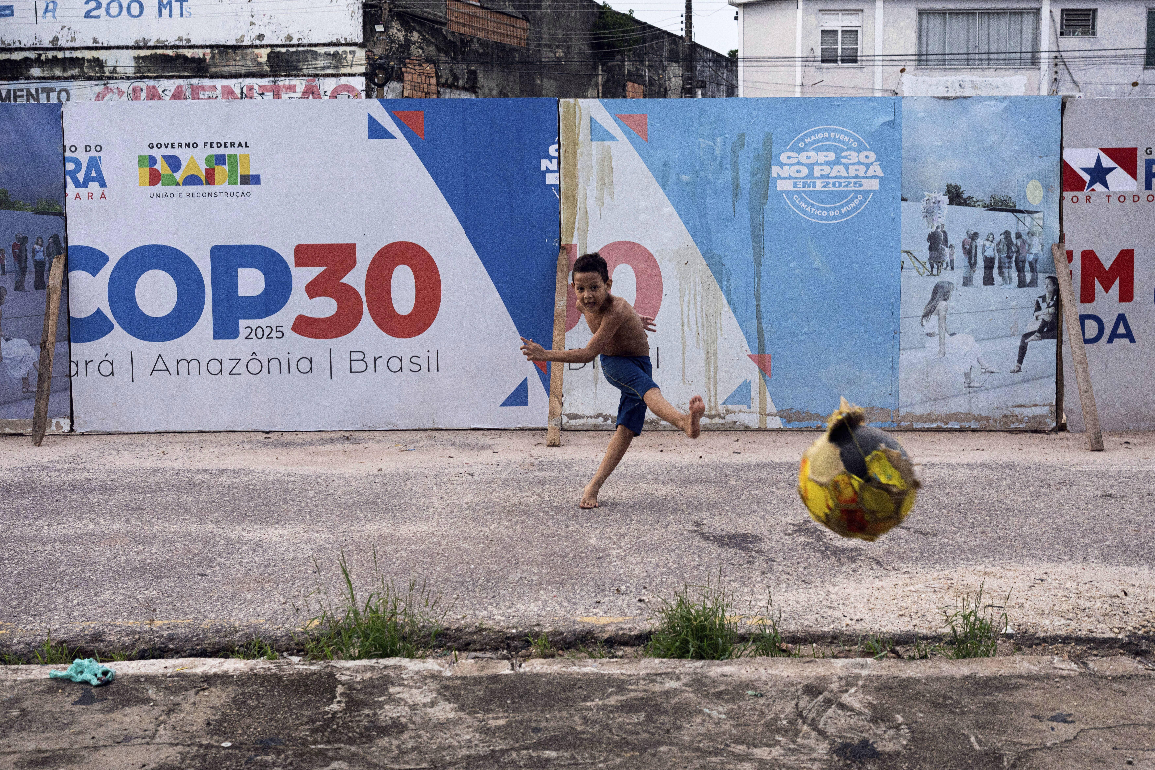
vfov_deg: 31.1
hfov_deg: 45.4
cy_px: 313
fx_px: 1379
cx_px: 577
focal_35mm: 43
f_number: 5.6
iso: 1000
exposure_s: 1/500
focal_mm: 35
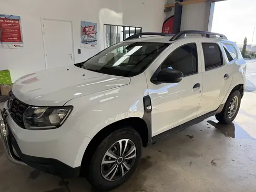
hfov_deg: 71.6
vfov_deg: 56.8
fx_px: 177
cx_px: 128
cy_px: 96
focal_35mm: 24
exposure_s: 1/389
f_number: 1.78
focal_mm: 6.76
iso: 100
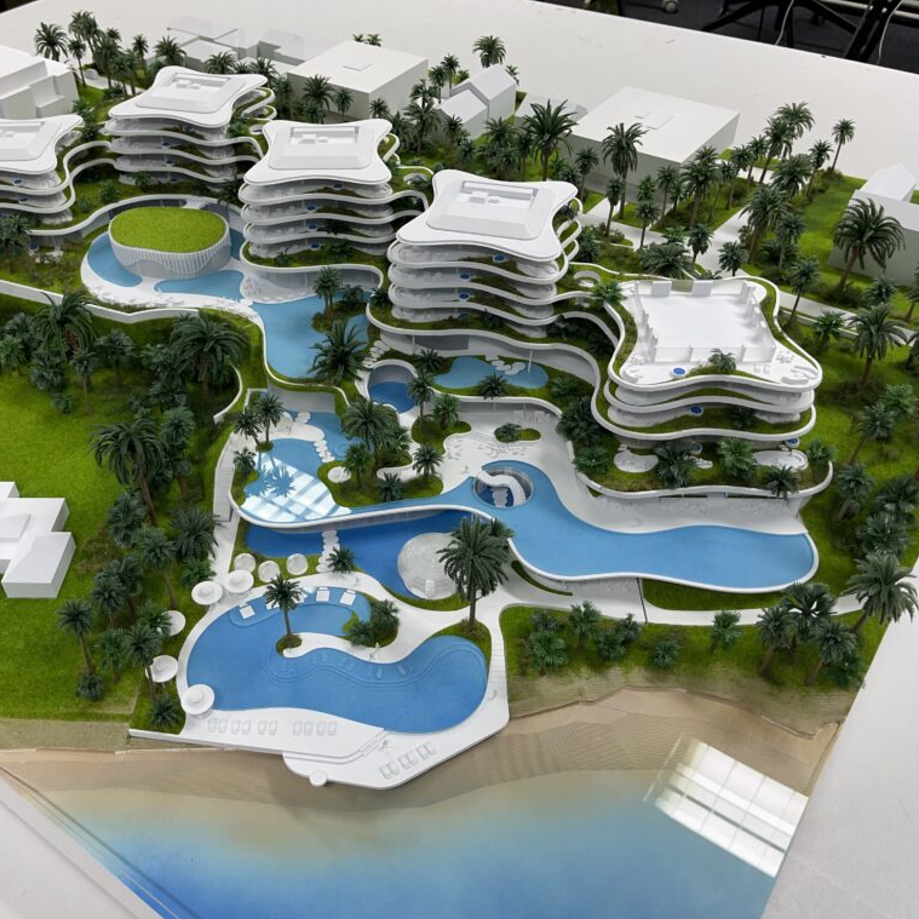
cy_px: 461
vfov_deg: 52.5
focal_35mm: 31
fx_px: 931
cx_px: 374
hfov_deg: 52.2
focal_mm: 5.1
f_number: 1.6
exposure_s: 1/100
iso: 64
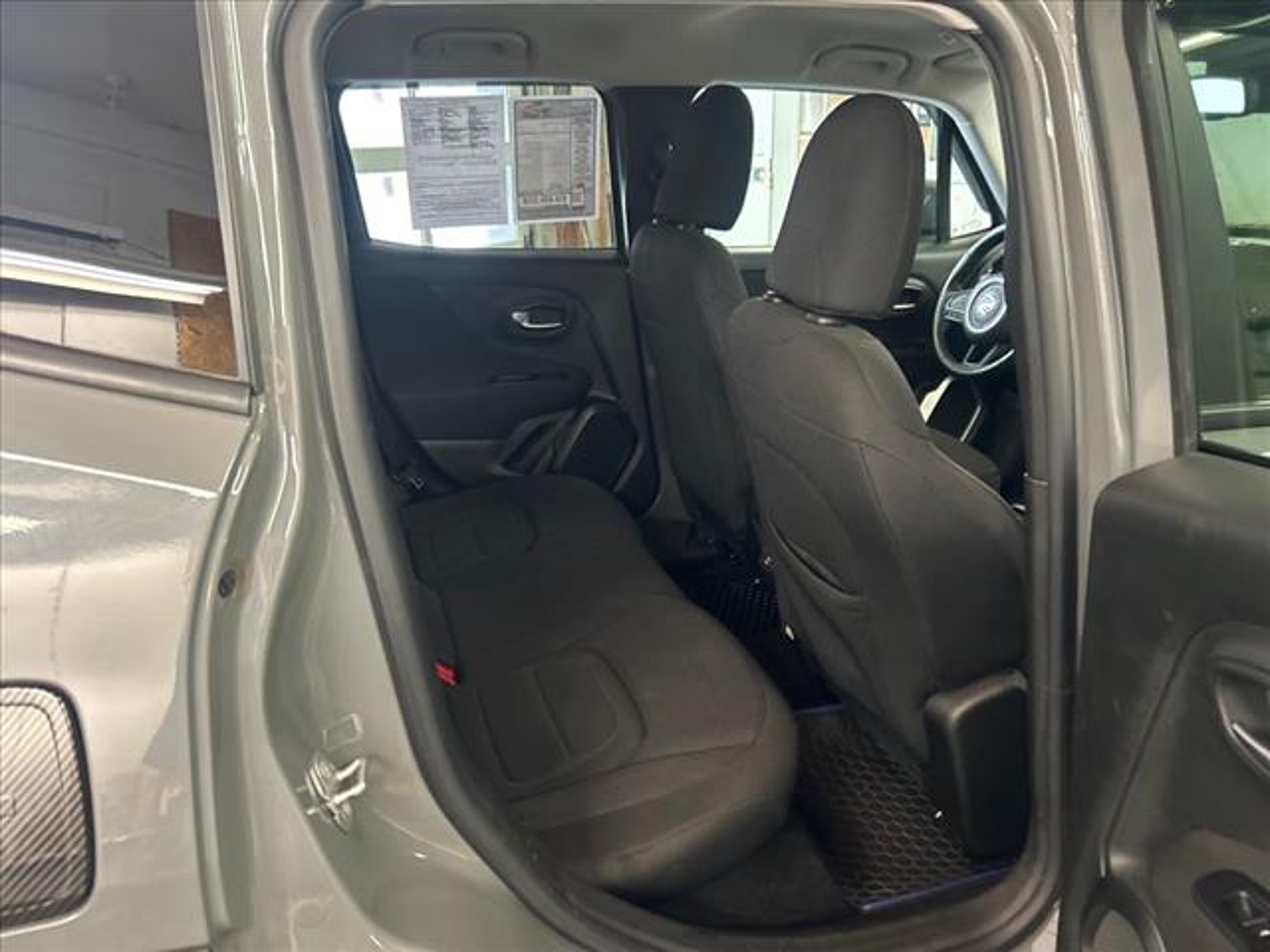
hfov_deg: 67.3
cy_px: 476
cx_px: 635
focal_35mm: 26
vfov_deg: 53.1
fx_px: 954
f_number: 1.5
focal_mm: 5.7
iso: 400
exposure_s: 1/40
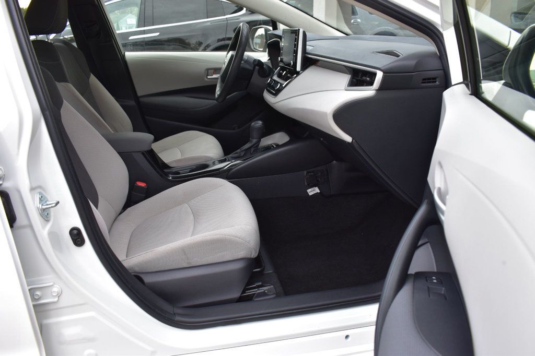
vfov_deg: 43.6
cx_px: 268
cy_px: 178
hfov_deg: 61.9
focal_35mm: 30
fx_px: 446
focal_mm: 20
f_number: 7.1
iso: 400
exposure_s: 1/25
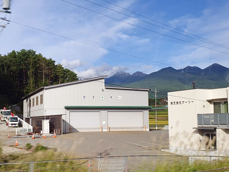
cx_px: 90
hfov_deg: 39.5
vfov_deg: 30.2
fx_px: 317
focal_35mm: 48
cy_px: 97
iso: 50
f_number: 2.4
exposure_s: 1/258
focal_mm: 4.32
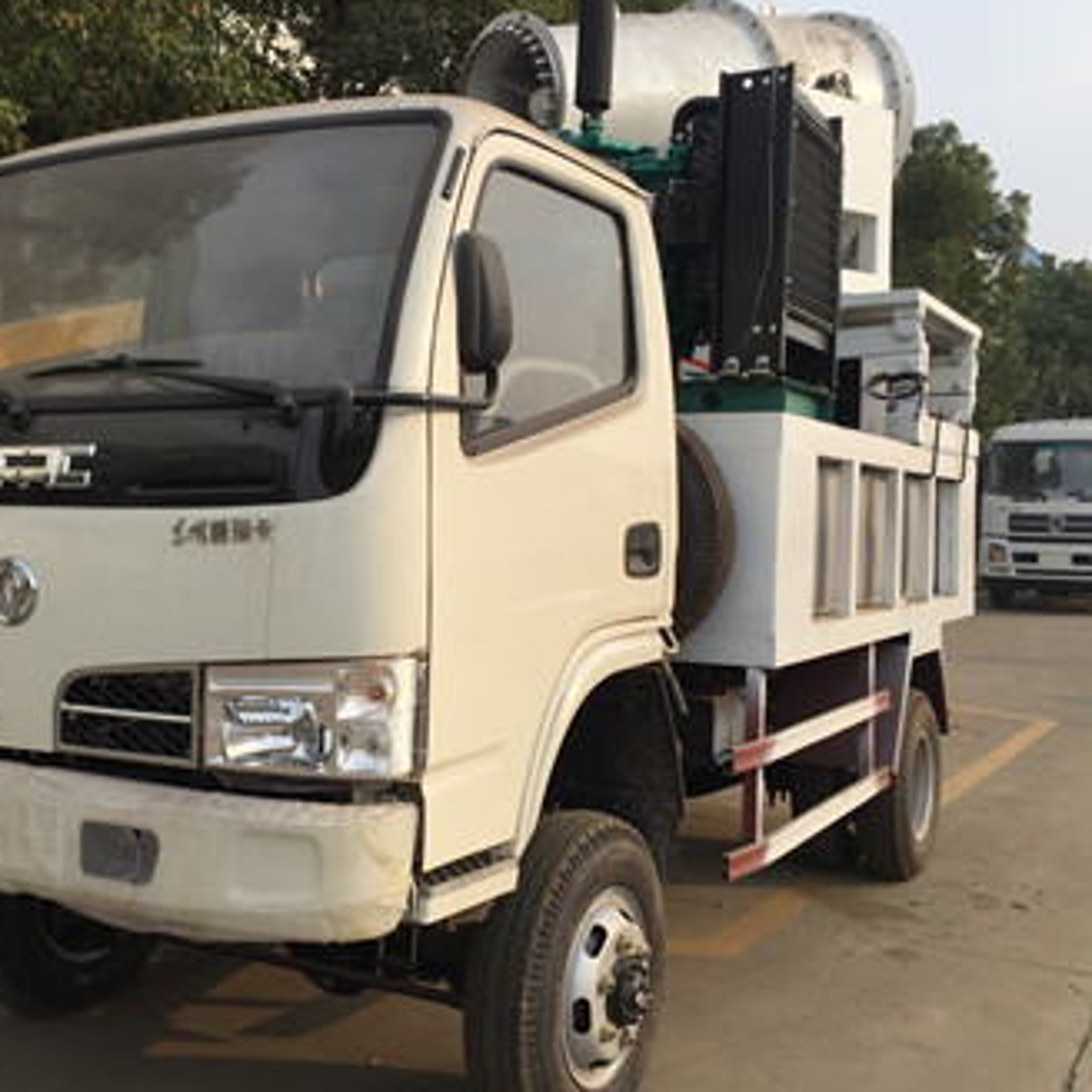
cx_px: 434
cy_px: 546
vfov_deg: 42.8
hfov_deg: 42.6
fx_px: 1392
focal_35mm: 39
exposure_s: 1/1319
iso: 32
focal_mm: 4.15
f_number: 2.2
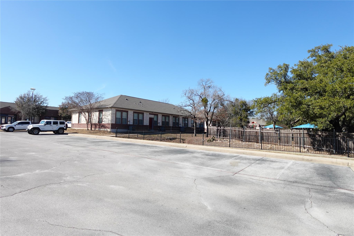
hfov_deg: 84.0
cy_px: 118
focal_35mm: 20
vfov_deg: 61.9
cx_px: 177
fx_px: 197
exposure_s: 1/2500
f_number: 2
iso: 125
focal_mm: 7.6
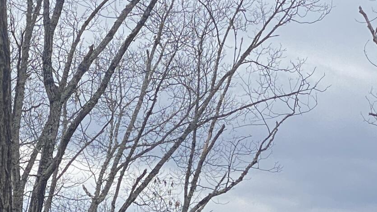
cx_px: 157
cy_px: 412
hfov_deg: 10.6
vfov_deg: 5.9
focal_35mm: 203
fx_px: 2029
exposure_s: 1/716
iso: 20
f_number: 2
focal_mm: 6
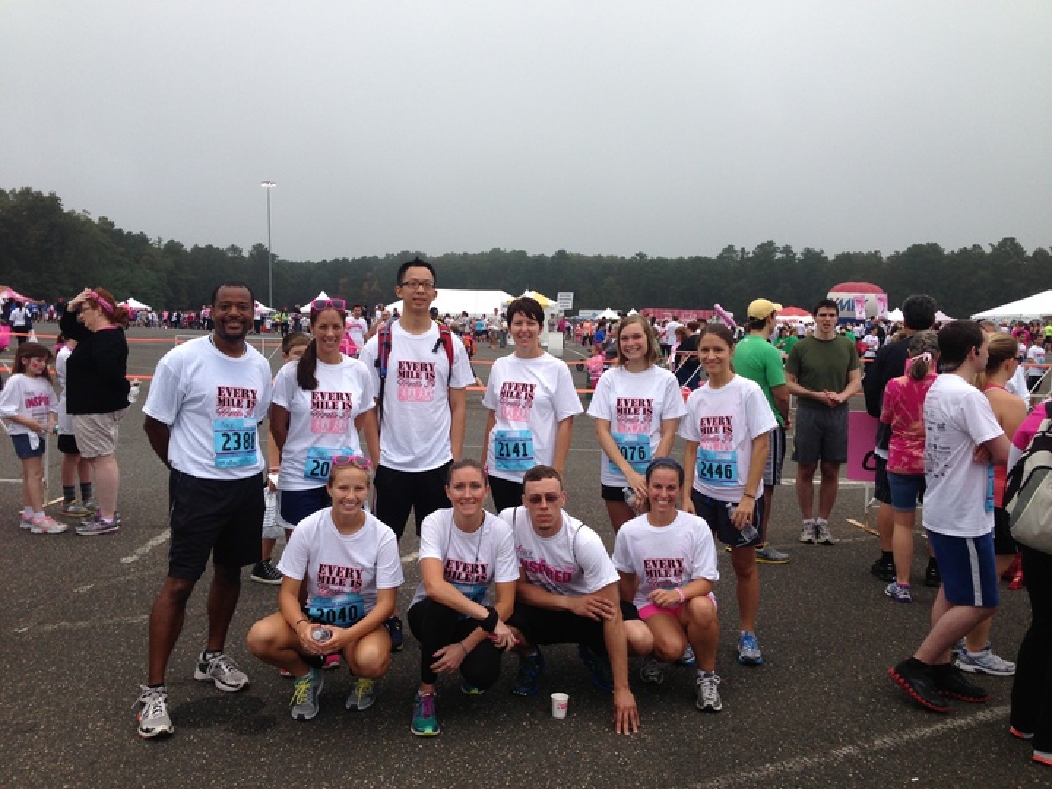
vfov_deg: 42.9
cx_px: 526
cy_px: 394
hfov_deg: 55.4
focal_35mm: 33
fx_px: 1003
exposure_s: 1/453
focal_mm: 4.13
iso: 50
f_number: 2.4
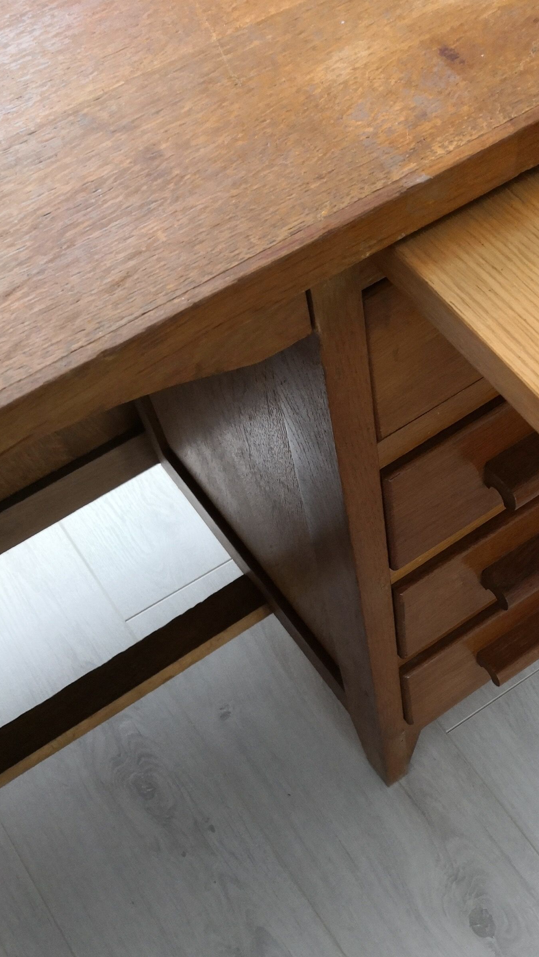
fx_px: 1016
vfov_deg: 49.9
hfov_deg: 28.9
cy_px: 606
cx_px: 454
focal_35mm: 40
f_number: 1.6
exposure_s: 1/33.3
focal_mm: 3.95
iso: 250
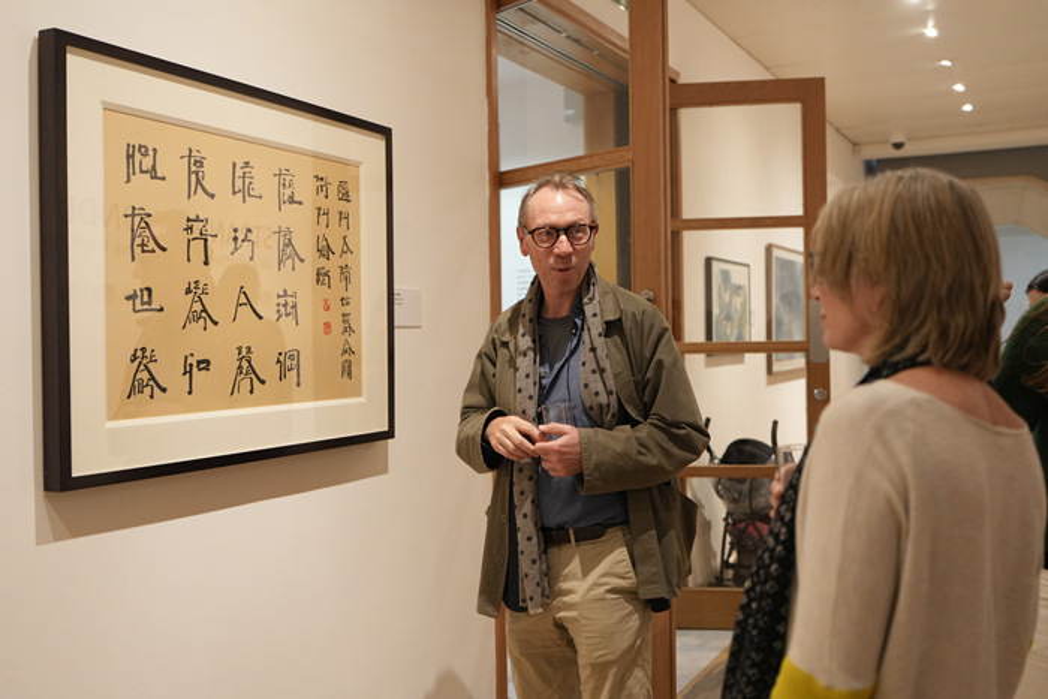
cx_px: 524
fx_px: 1019
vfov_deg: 37.9
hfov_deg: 54.4
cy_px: 350
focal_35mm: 35
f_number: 2.8
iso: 2500
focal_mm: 35
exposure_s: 1/125
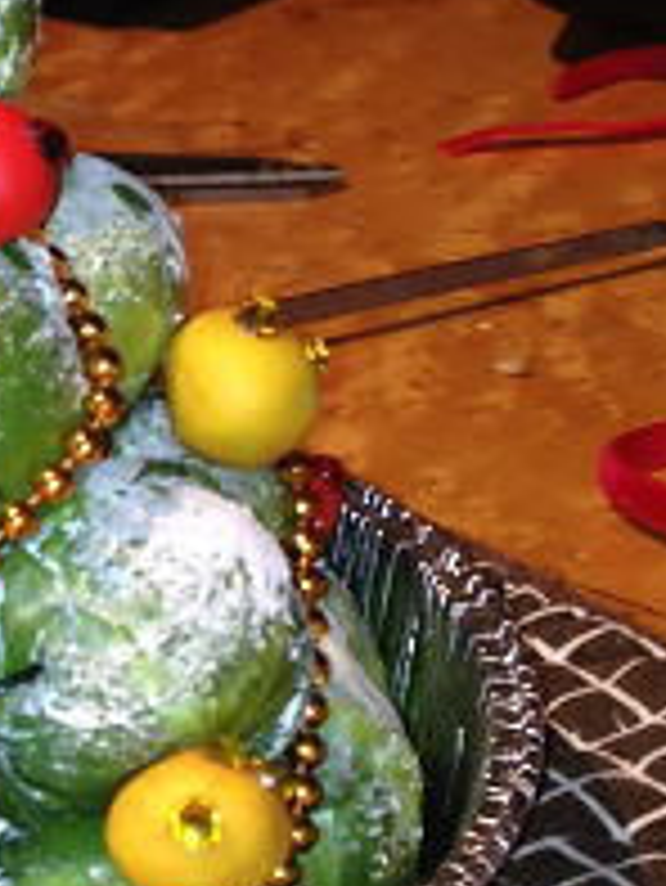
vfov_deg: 13.8
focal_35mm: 143
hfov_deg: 10.1
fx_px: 3664
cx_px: -290
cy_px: 243
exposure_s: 1/31
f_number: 2.4
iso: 50
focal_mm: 4.28
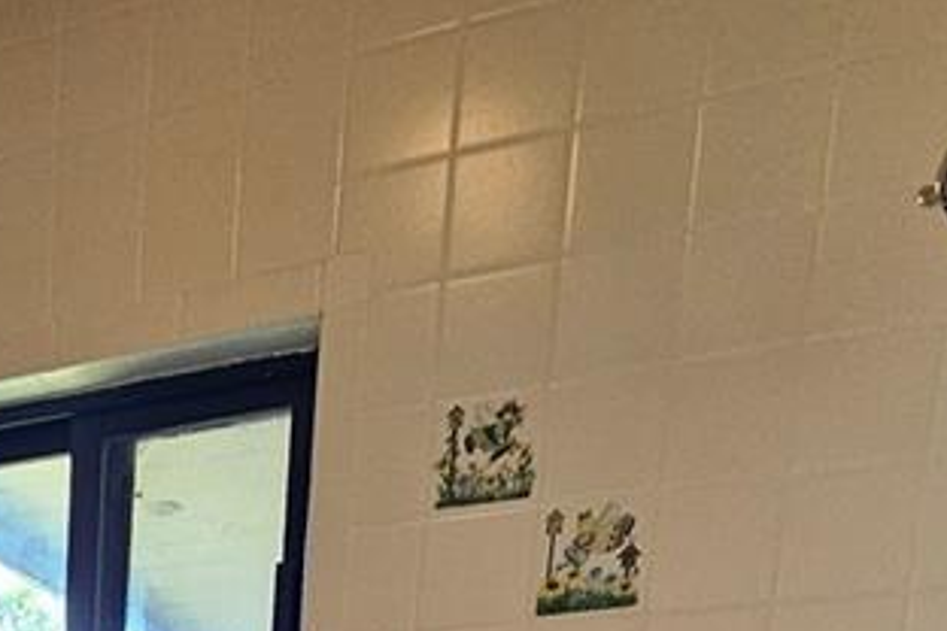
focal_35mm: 52
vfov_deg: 17.8
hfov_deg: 34.1
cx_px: -39
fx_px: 1368
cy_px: 1274
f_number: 2.2
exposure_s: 1/60
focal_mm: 2.2
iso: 250
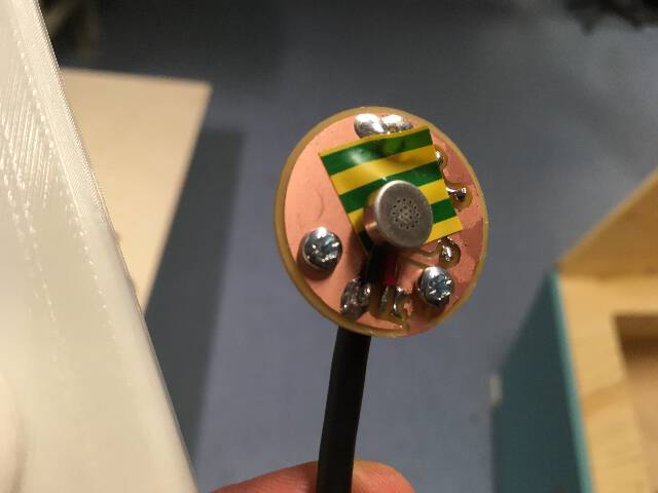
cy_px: 246
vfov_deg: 48.2
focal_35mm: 29
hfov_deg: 61.7
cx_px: 329
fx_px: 551
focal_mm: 4.15
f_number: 2.2
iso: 32
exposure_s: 1/33
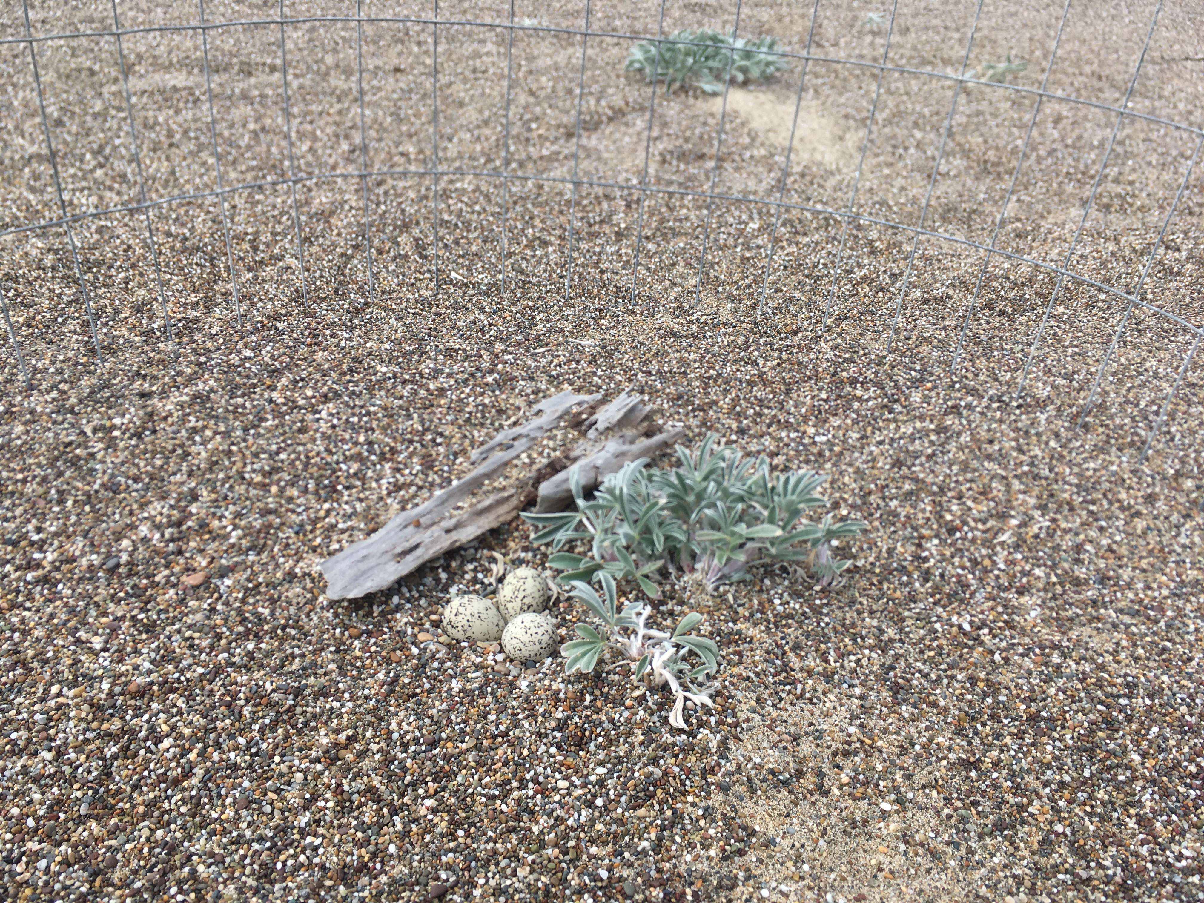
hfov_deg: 61.7
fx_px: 1009
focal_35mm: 29
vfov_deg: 48.2
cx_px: 602
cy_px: 452
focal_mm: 4.15
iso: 25
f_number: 2.2
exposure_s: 1/1451
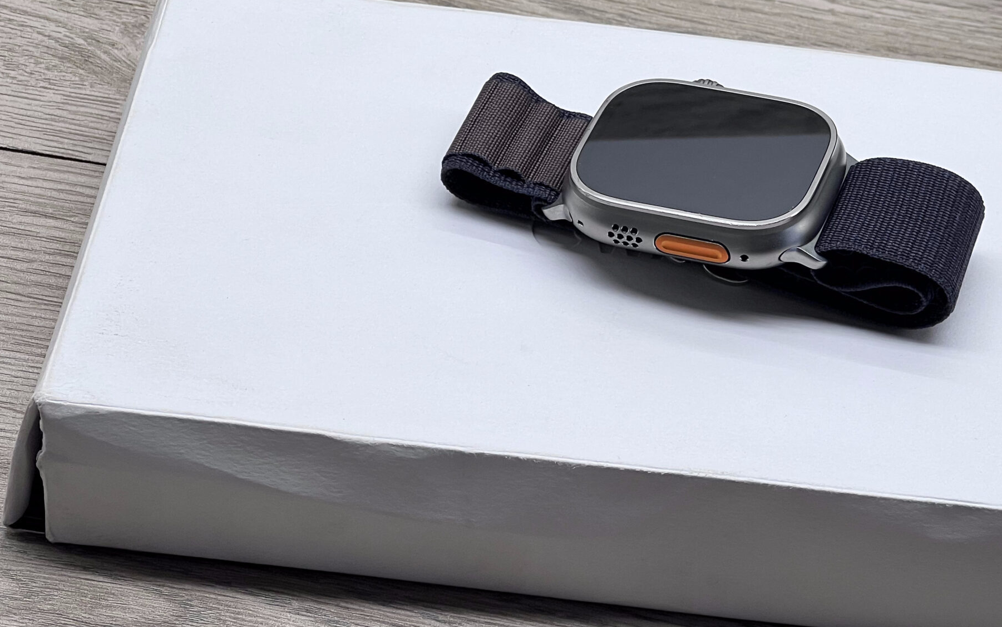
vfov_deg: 11.3
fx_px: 3168
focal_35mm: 116
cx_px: 676
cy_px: 220
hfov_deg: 17.9
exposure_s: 1/100
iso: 40
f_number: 2.8
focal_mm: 9
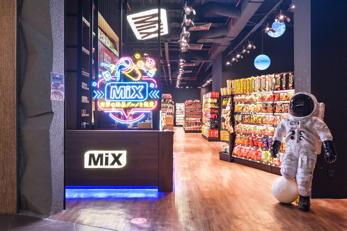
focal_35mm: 28
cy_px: 116
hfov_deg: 64.6
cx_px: 174
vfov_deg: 45.7
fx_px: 275
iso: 800
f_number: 11
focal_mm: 28.5
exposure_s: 1/25
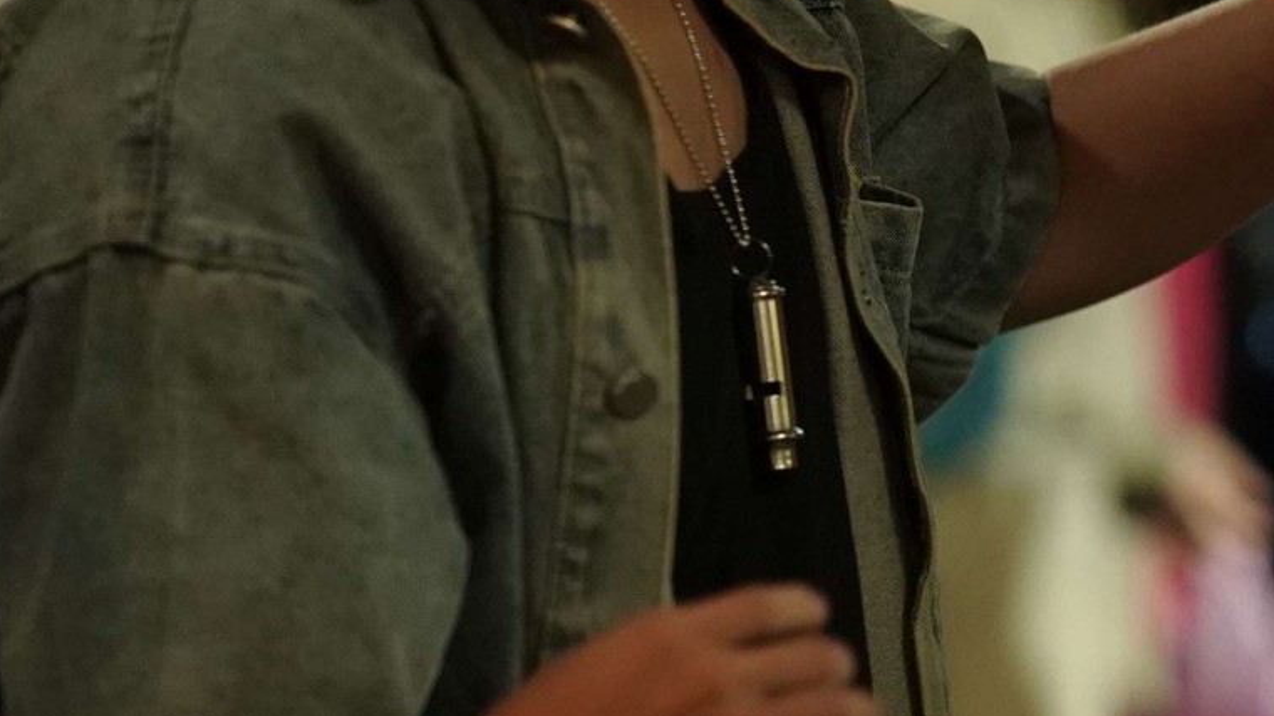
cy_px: 172
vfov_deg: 4.0
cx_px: 1624
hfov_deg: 7.1
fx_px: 10132
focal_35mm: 300
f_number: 2
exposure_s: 1/800
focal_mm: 85
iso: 4000
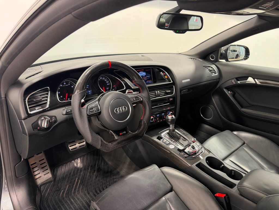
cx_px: 140
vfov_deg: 56.8
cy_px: 105
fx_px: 193
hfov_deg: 71.6
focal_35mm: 24
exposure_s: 1/60
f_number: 1.78
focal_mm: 6.76
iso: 160
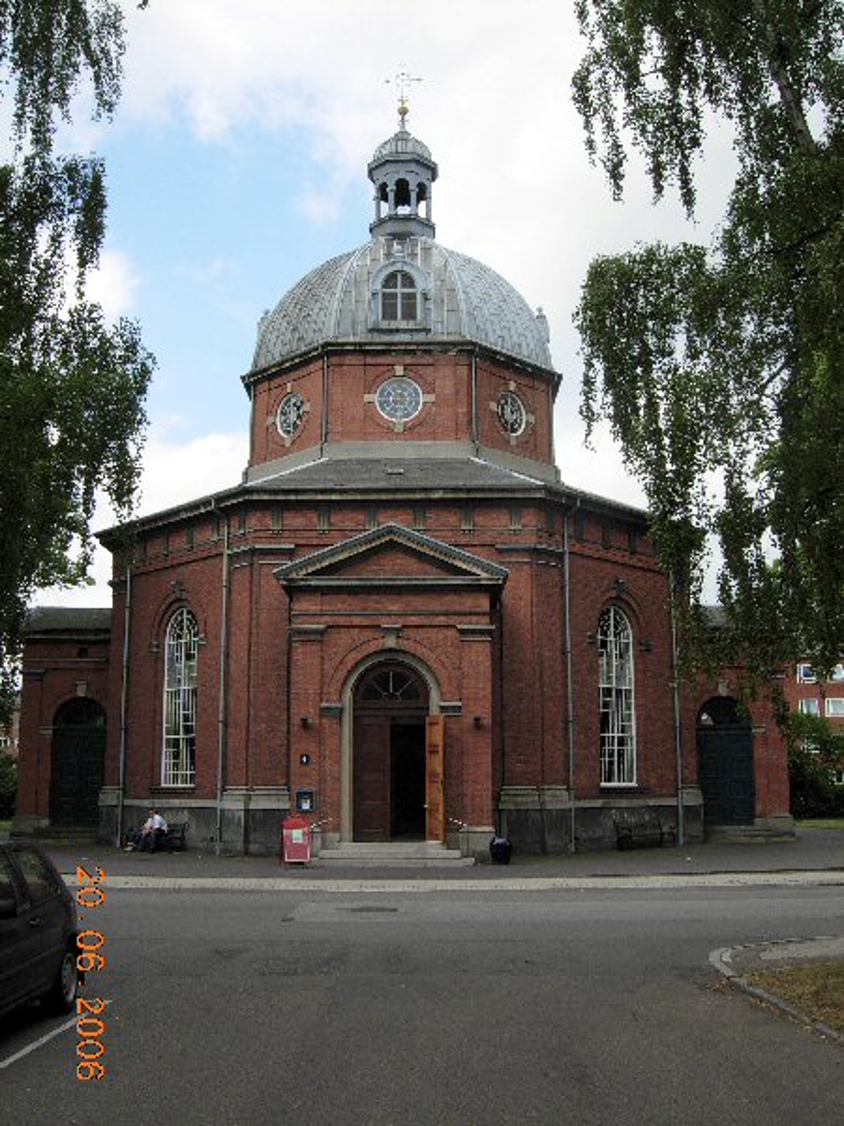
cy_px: 563
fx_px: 1170
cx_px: 422
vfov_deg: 51.4
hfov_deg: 39.7
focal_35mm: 36
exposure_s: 1/249
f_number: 5.4
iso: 50
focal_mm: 7.5
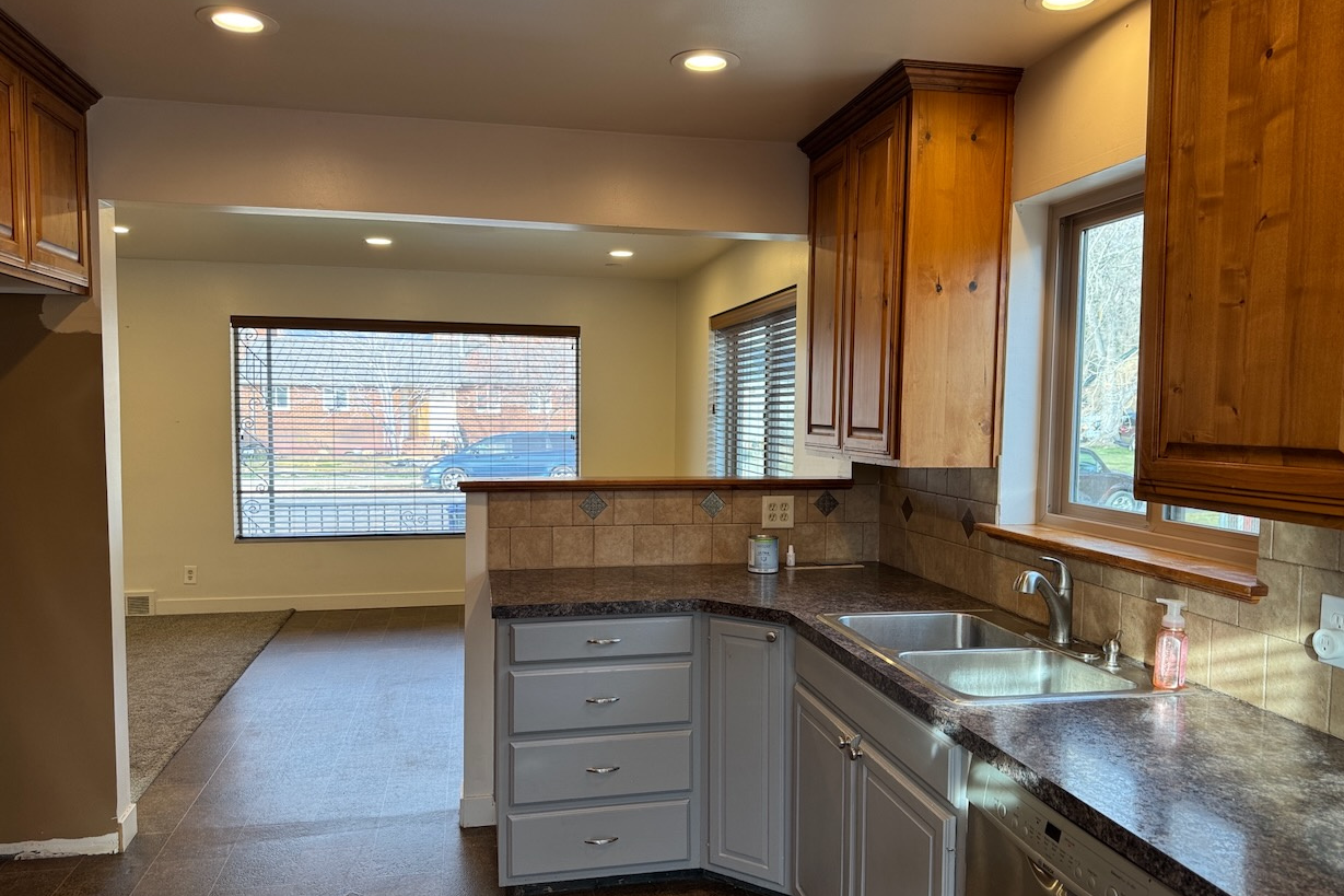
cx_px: 682
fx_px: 970
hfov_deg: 69.4
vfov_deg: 49.5
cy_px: 469
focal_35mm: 26
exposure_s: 1/131
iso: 100
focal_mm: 6.76
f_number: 1.78
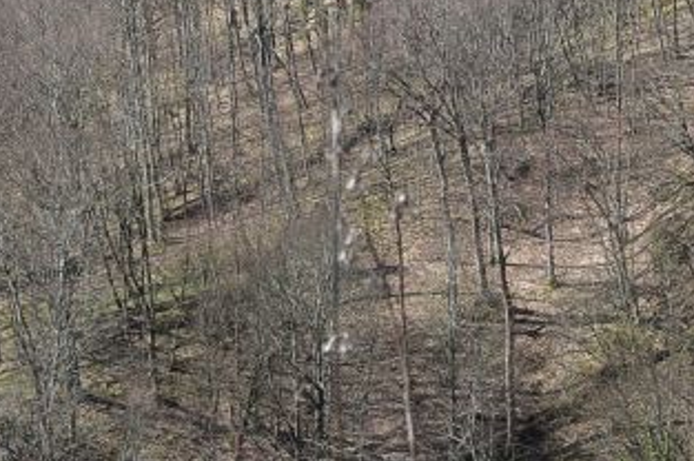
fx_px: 4006
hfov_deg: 9.8
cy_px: -416
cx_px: 754
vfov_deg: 6.4
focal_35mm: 208
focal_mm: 50
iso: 160
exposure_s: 1/125
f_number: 11
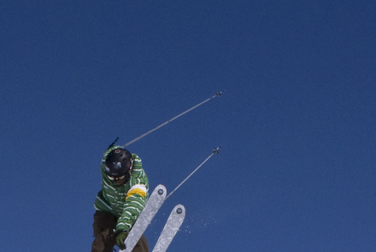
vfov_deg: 11.1
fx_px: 1266
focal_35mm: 121
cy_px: 304
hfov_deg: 16.8
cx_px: 91
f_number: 13
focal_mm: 20
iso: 200
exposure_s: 1/1000
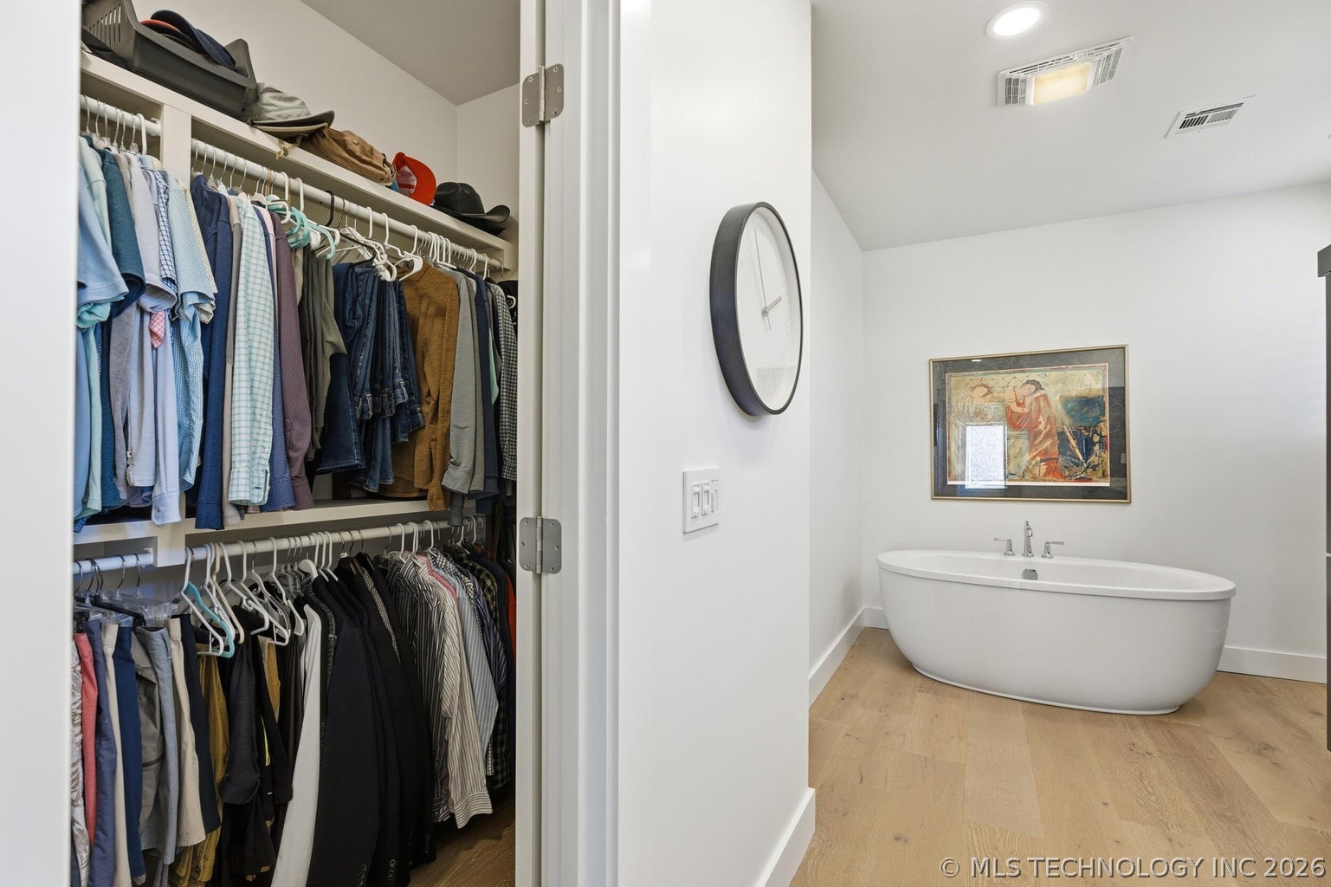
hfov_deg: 96.7
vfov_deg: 73.7
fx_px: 591
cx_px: 666
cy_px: 444
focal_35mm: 16
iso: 160
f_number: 8
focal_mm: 16
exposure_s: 1/250
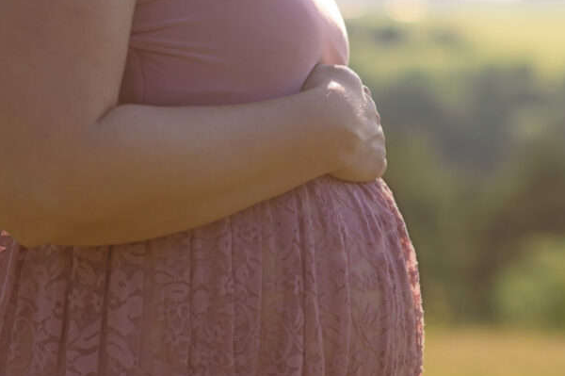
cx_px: 405
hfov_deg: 14.1
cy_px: 227
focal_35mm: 145
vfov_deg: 9.4
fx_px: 2274
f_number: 3.2
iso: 500
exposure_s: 1/4000
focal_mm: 85
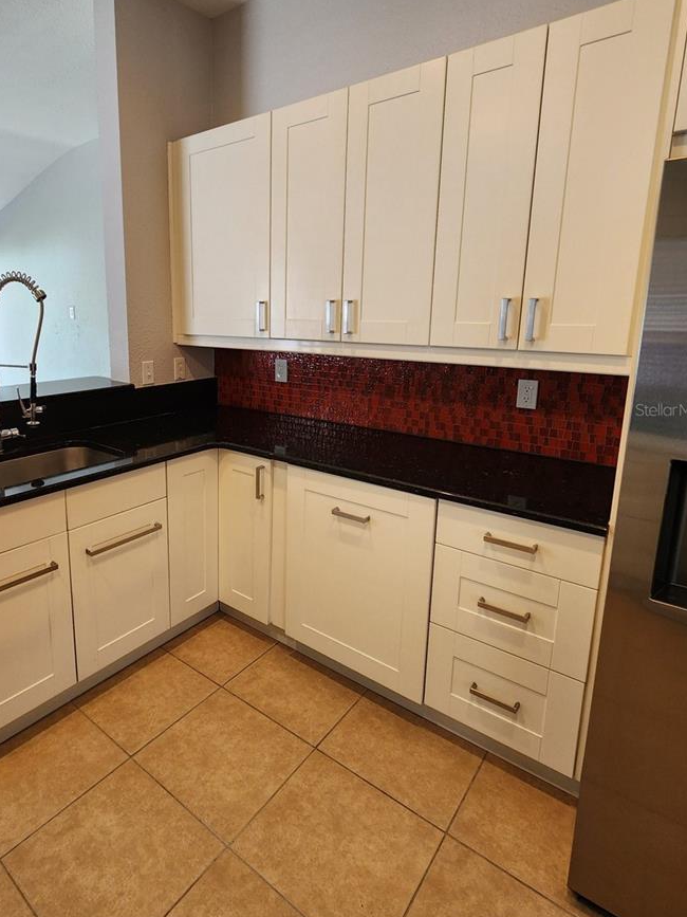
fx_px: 476
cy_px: 409
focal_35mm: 18
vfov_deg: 87.4
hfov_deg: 69.7
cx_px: 235
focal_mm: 2.2
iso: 160
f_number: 2.2
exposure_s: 1/60
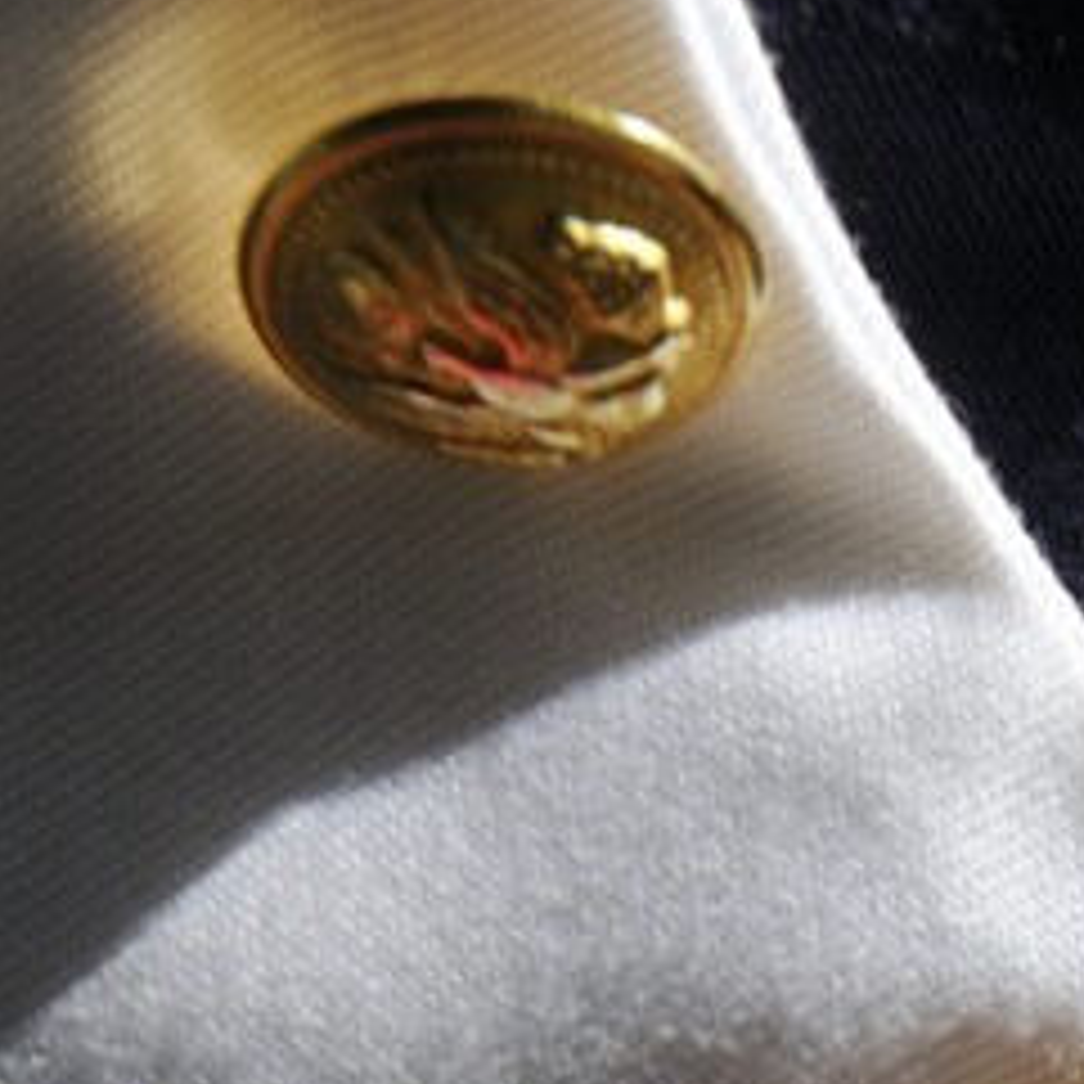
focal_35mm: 394
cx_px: 2208
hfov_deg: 4.4
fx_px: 13959
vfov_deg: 4.3
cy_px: 3382
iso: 200
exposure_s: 1/200
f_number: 11
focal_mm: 70
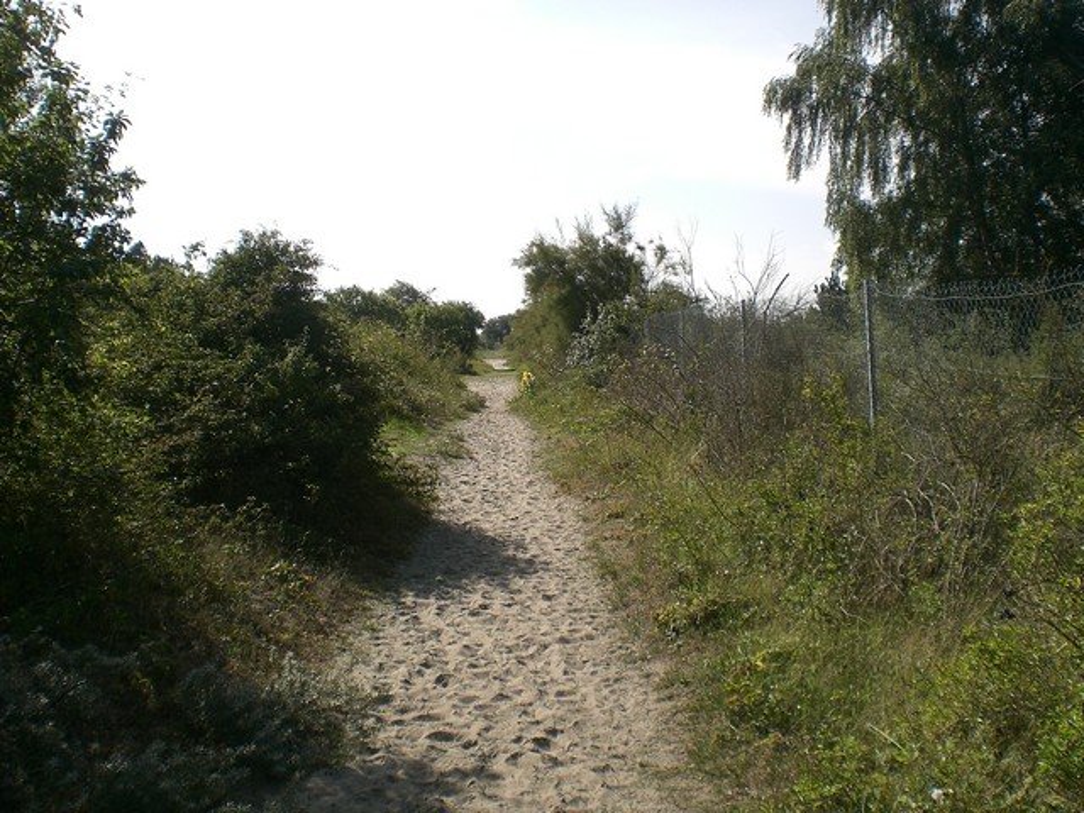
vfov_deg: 37.7
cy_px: 406
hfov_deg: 49.0
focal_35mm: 38
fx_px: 1190
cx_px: 542
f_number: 4.4
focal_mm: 6.3
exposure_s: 1/500
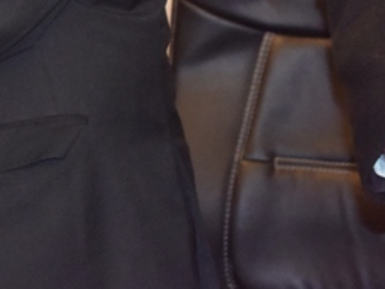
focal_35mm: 224
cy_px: -185
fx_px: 2490
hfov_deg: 8.4
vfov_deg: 6.5
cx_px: -355
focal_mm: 58
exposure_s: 1/160
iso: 2500
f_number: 6.3
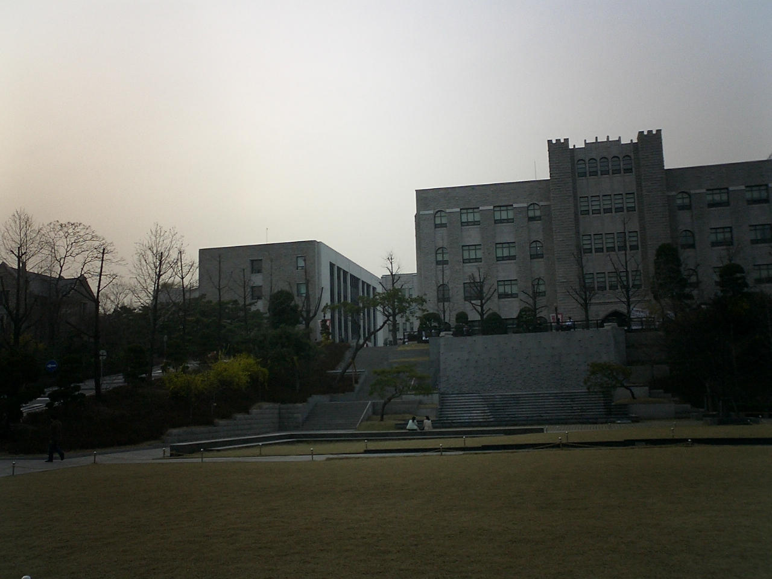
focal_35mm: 37
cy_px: 290
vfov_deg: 38.7
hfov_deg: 50.1
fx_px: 825
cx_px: 386
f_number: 3.5
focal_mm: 5.6
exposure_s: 1/640
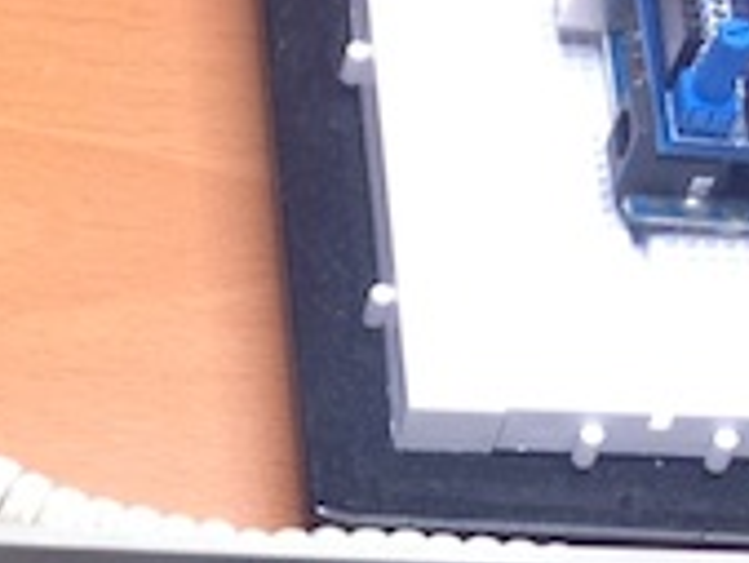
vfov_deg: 6.7
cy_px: 1272
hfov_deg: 9.1
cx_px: -381
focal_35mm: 212
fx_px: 4590
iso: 80
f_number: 2.4
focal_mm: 4.28
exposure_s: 1/60
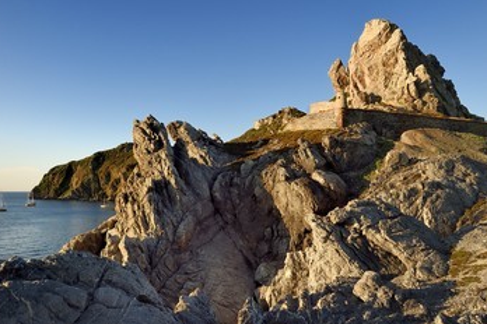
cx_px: 239
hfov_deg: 63.7
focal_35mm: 29
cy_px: 161
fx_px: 392
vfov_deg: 45.0
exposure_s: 1/250
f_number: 14
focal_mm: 24
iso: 400
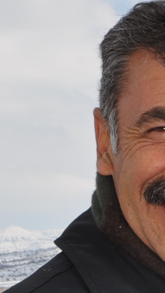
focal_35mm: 162
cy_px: 323
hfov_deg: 7.0
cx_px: 435
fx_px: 1259
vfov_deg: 13.0
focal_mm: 26
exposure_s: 1/200
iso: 200
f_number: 13
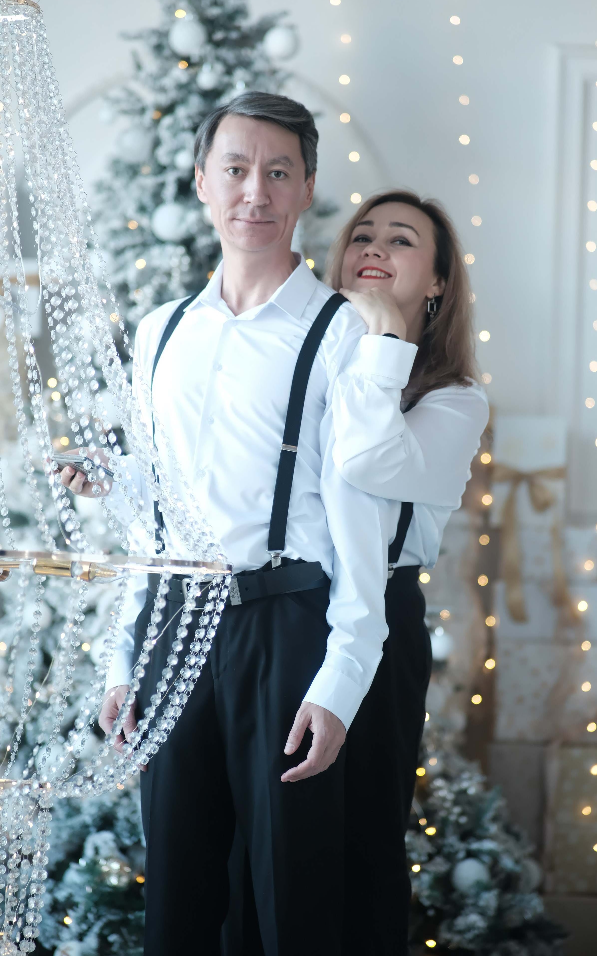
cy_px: 476
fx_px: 3410
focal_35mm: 131
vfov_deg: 15.9
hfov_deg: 10.0
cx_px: 303
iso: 400
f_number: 1.8
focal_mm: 85
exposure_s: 1/125
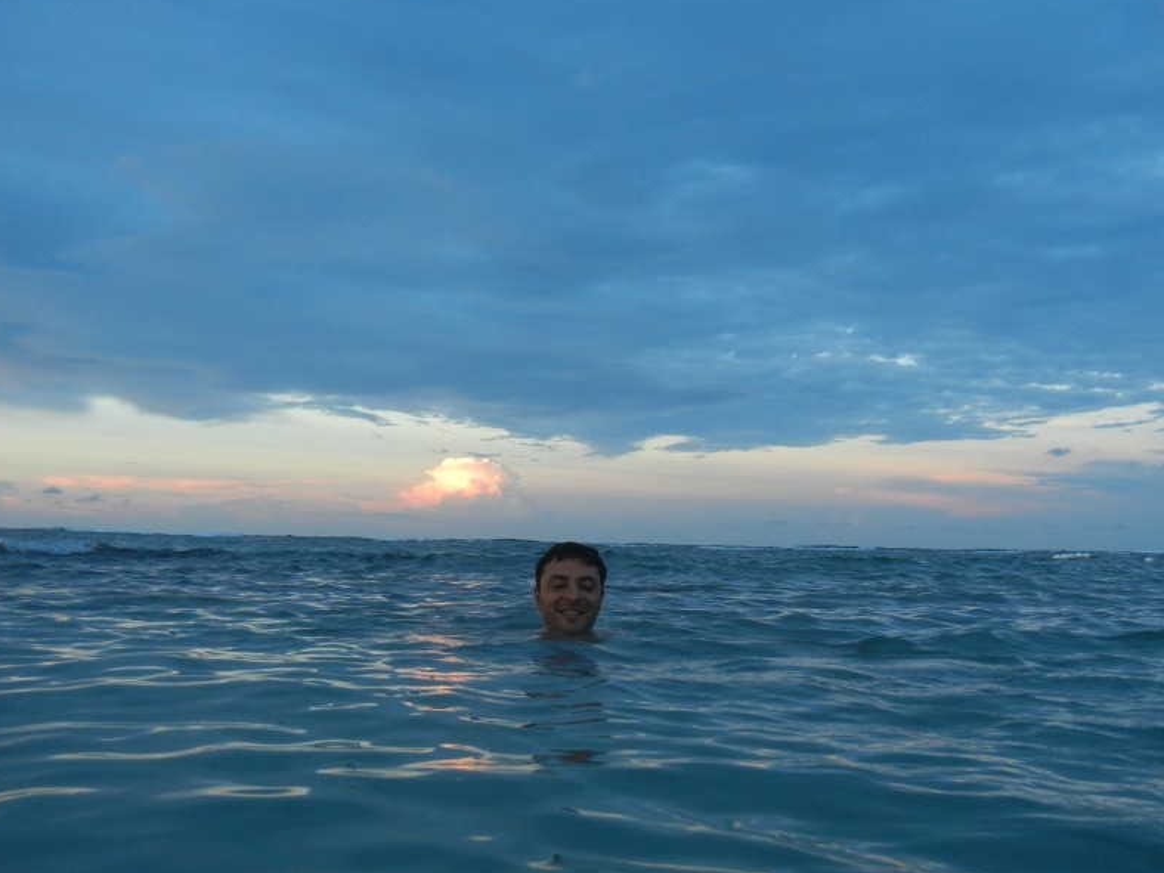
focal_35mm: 39
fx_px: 1311
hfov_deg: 47.9
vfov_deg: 36.6
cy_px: 547
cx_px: 598
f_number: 3.5
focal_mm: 5.4
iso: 282
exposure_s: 1/69
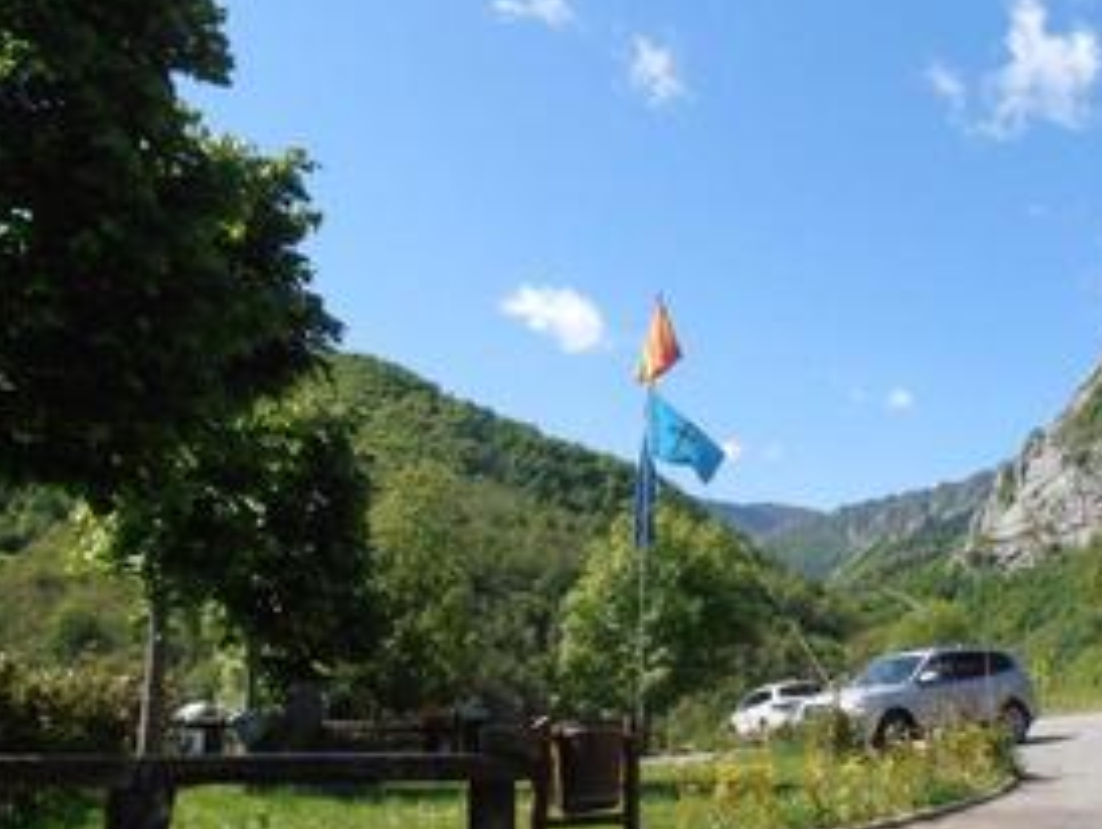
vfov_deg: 40.5
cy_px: 507
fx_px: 1115
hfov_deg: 51.2
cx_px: 772
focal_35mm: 35
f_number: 7.9
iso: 200
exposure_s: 1/320
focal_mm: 4.2
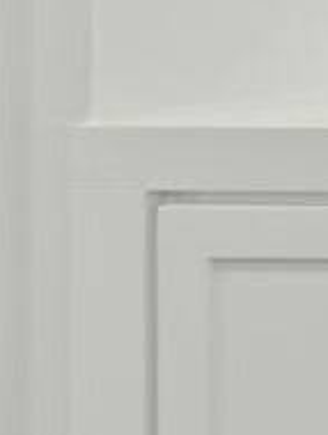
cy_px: -169
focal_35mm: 155
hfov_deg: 4.5
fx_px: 1954
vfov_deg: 12.3
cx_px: 2268
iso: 400
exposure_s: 1/4
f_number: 6.3
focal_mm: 15
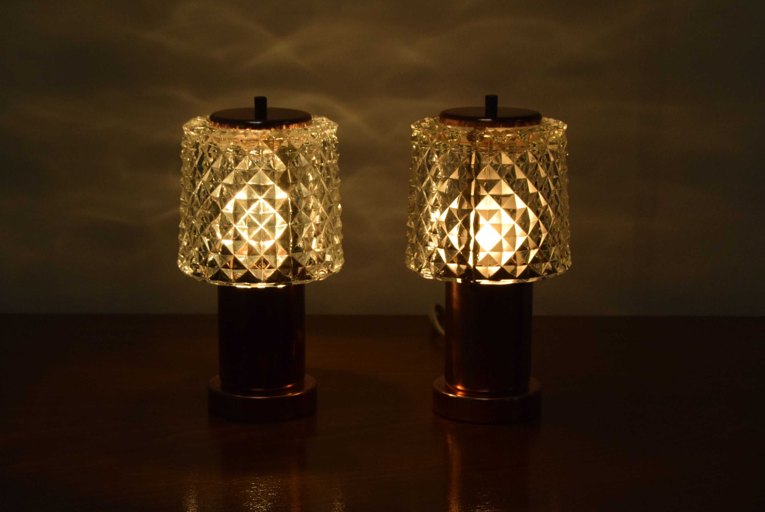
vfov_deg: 16.6
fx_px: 1754
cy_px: 256
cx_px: 382
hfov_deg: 24.6
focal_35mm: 82
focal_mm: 55
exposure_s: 1/640
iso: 1600
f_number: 13
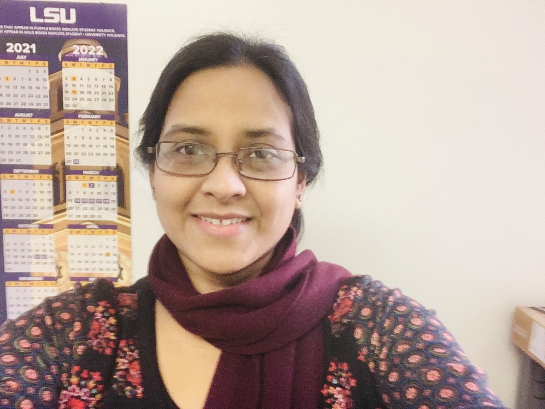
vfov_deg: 45.4
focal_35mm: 31
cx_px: 272
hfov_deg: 58.4
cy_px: 204
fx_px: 488
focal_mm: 2.15
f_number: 2.4
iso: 200
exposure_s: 1/30
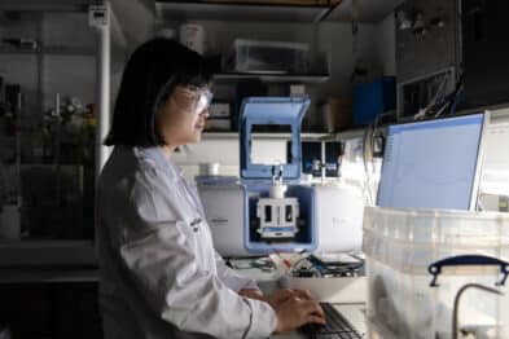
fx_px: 594
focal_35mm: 42
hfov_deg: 46.4
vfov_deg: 31.9
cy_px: 170
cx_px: 254
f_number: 4.5
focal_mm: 42
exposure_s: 1/100
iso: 2500
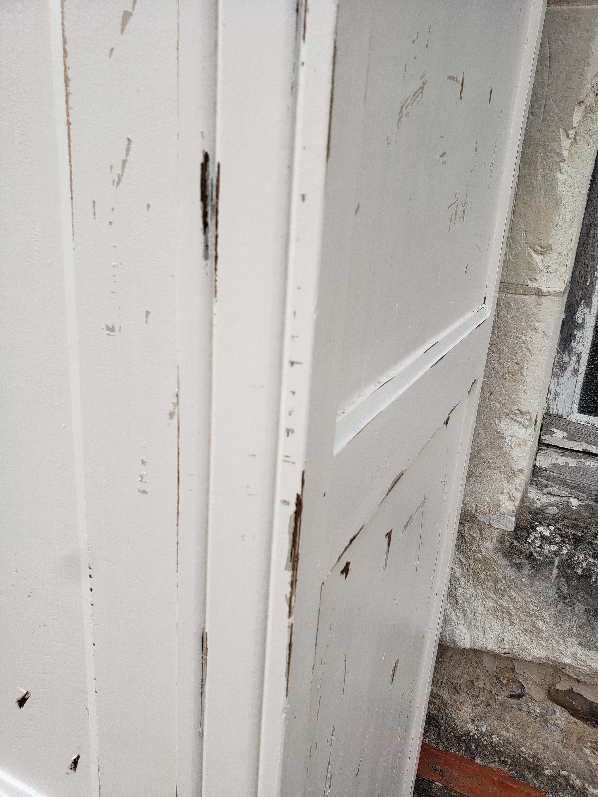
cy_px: 398
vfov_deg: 67.3
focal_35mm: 26
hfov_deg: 53.1
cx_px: 299
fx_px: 599
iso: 50
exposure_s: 1/243
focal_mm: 4.3
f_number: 2.4
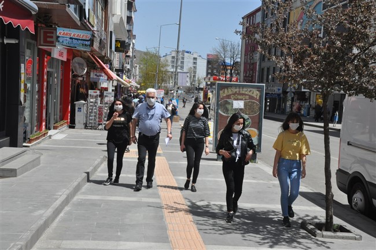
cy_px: 125
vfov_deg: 25.7
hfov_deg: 37.9
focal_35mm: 52
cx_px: 188
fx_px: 548
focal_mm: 35
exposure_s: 1/640
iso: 1000
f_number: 13
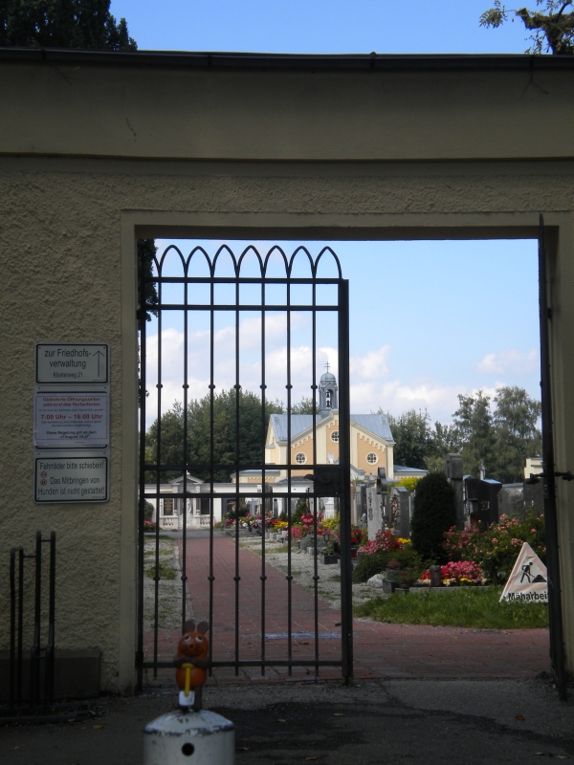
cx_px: 287
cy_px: 382
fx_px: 1503
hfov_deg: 21.6
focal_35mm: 68
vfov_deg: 28.6
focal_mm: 12.3
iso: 80
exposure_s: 1/224
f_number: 6.5
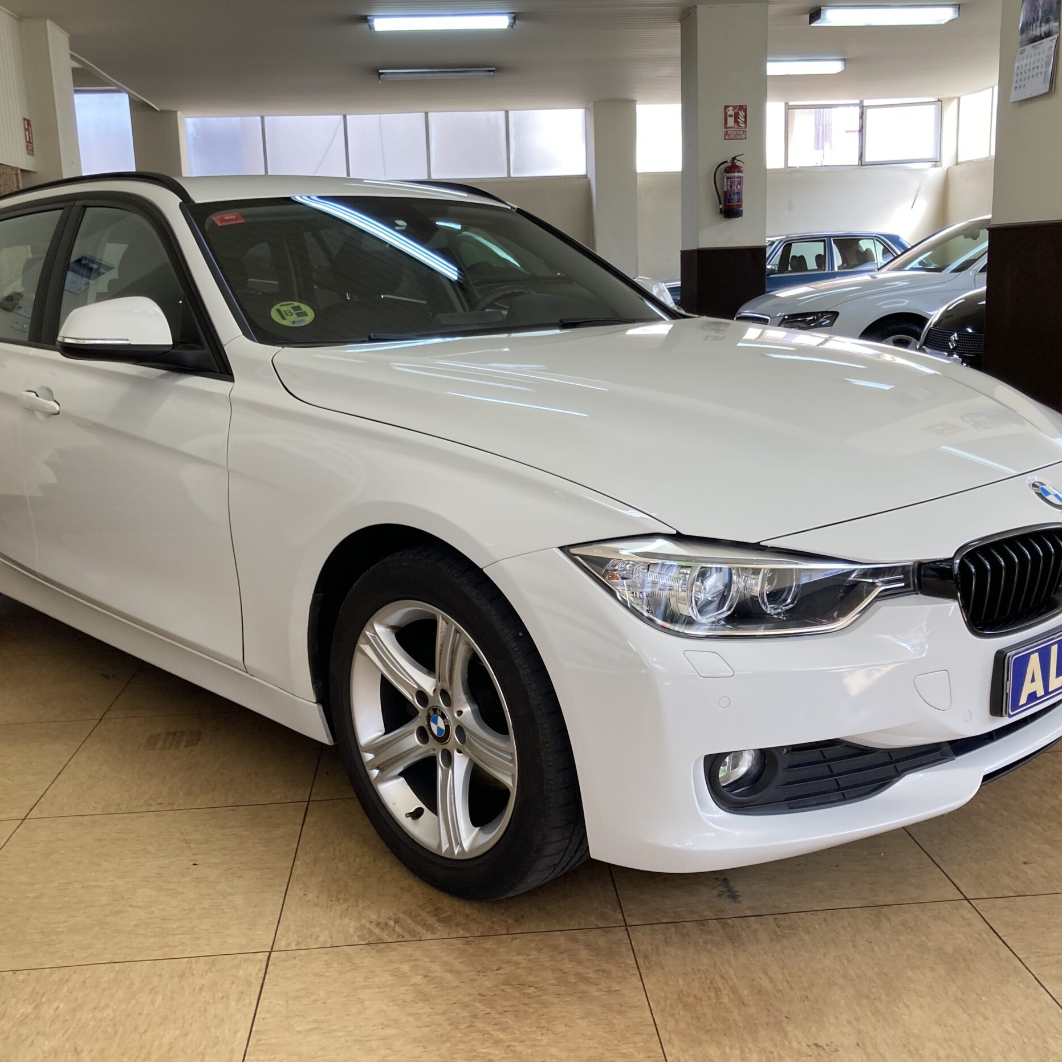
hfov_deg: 48.4
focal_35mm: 34
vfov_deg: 48.4
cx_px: 519
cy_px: 516
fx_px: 1180
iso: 64
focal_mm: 3.99
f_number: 1.8
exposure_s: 1/100
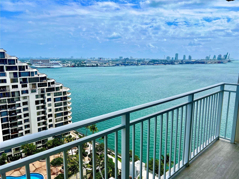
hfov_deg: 67.3
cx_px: 120
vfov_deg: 53.1
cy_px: 90
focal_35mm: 26
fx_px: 180
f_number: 1.5
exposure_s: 1/6993
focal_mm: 5.7
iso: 50
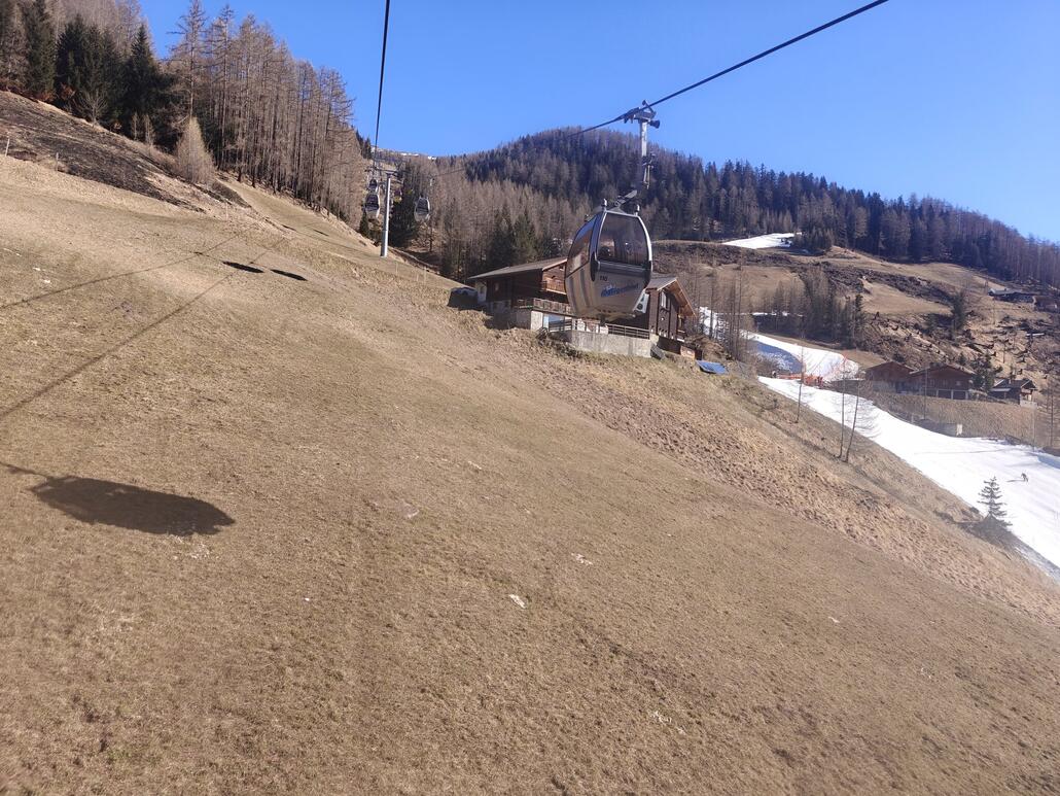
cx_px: 530
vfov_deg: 58.9
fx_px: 704
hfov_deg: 73.9
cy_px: 398
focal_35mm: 23
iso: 50
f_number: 1.6
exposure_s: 1/795
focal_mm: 6.06
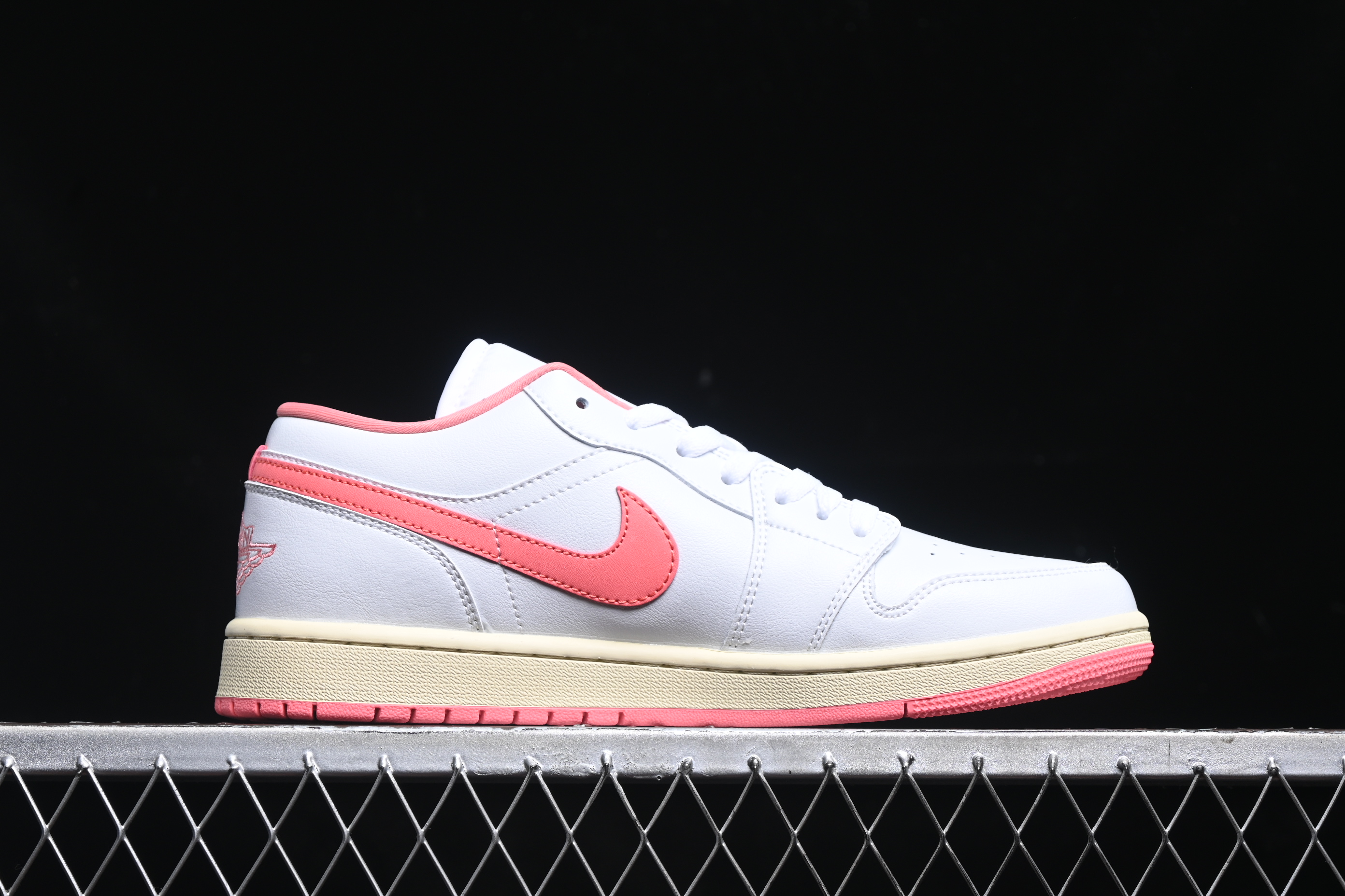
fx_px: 2802
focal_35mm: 75
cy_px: 448
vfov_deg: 18.2
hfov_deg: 27.0
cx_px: 672
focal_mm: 50
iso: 160
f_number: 6.3
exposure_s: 1/60
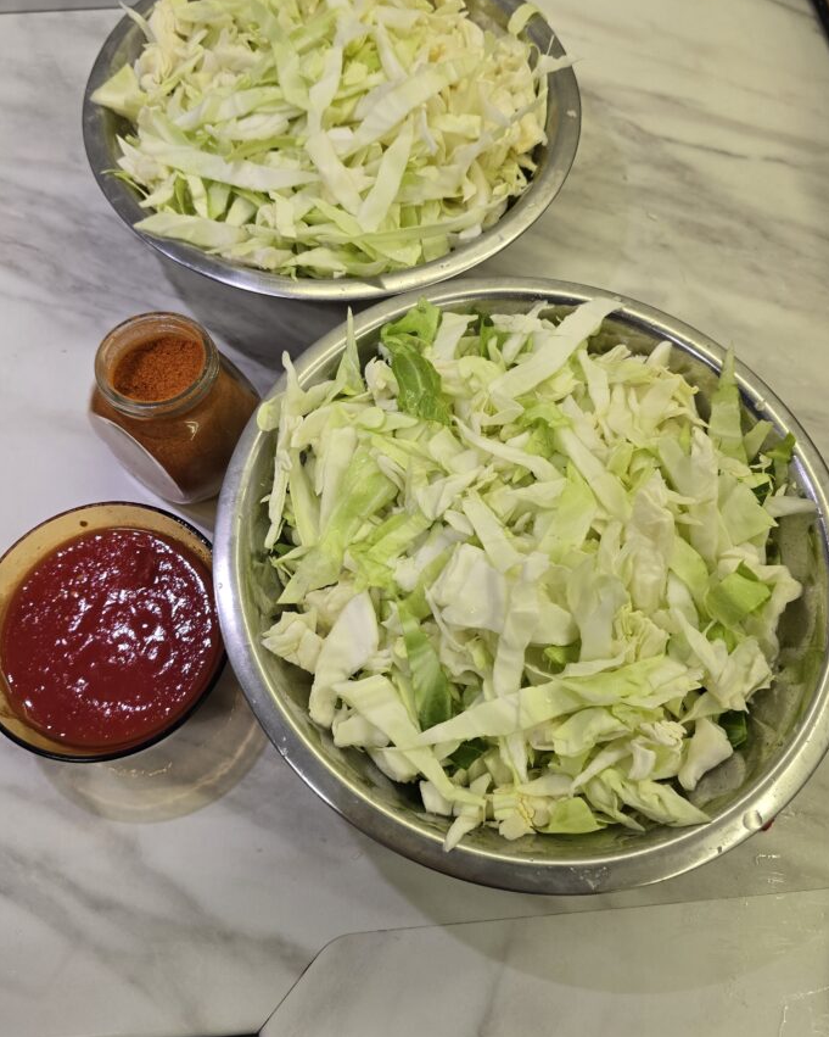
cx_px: 387
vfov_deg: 64.0
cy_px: 476
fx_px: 828
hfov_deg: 53.2
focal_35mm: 27
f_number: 1.7
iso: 100
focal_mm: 6.3
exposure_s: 1/180
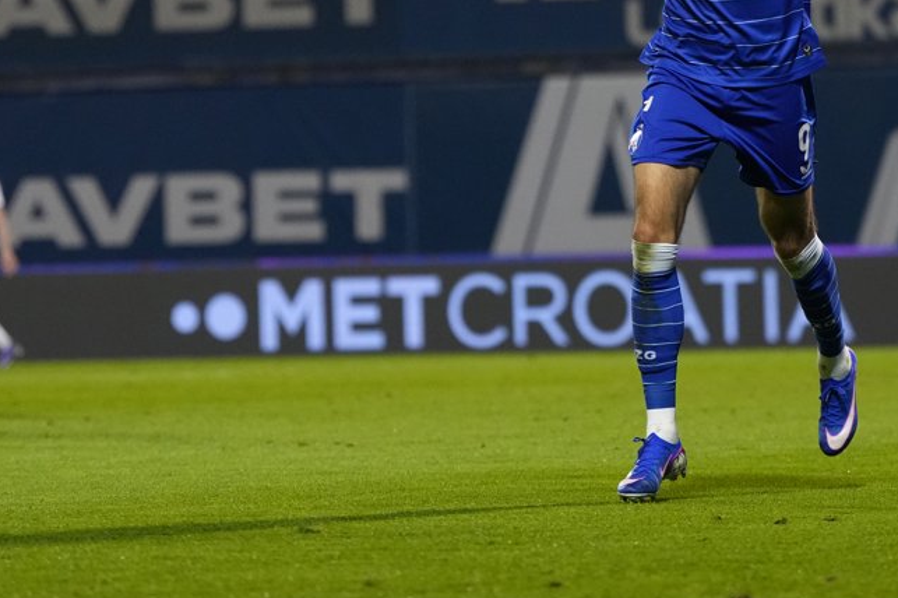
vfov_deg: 5.4
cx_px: 763
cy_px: 167
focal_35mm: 252
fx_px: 6283
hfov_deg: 8.2
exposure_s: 1/1250
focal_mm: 135
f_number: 2.8
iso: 3200
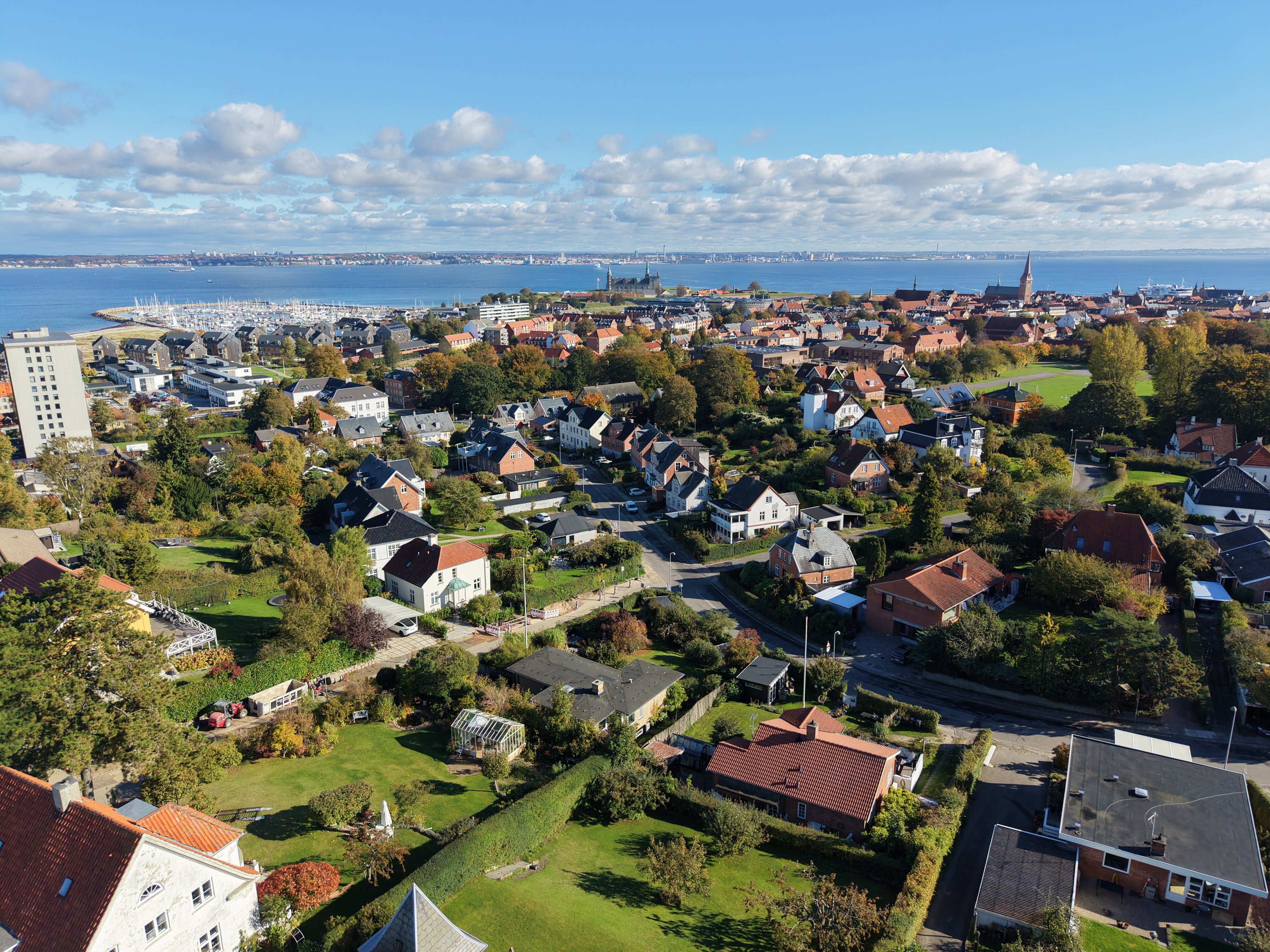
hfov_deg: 71.6
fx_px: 881
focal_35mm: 24
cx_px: 635
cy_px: 476
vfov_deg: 56.8
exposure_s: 1/5000
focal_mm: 8.67
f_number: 1.8
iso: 350
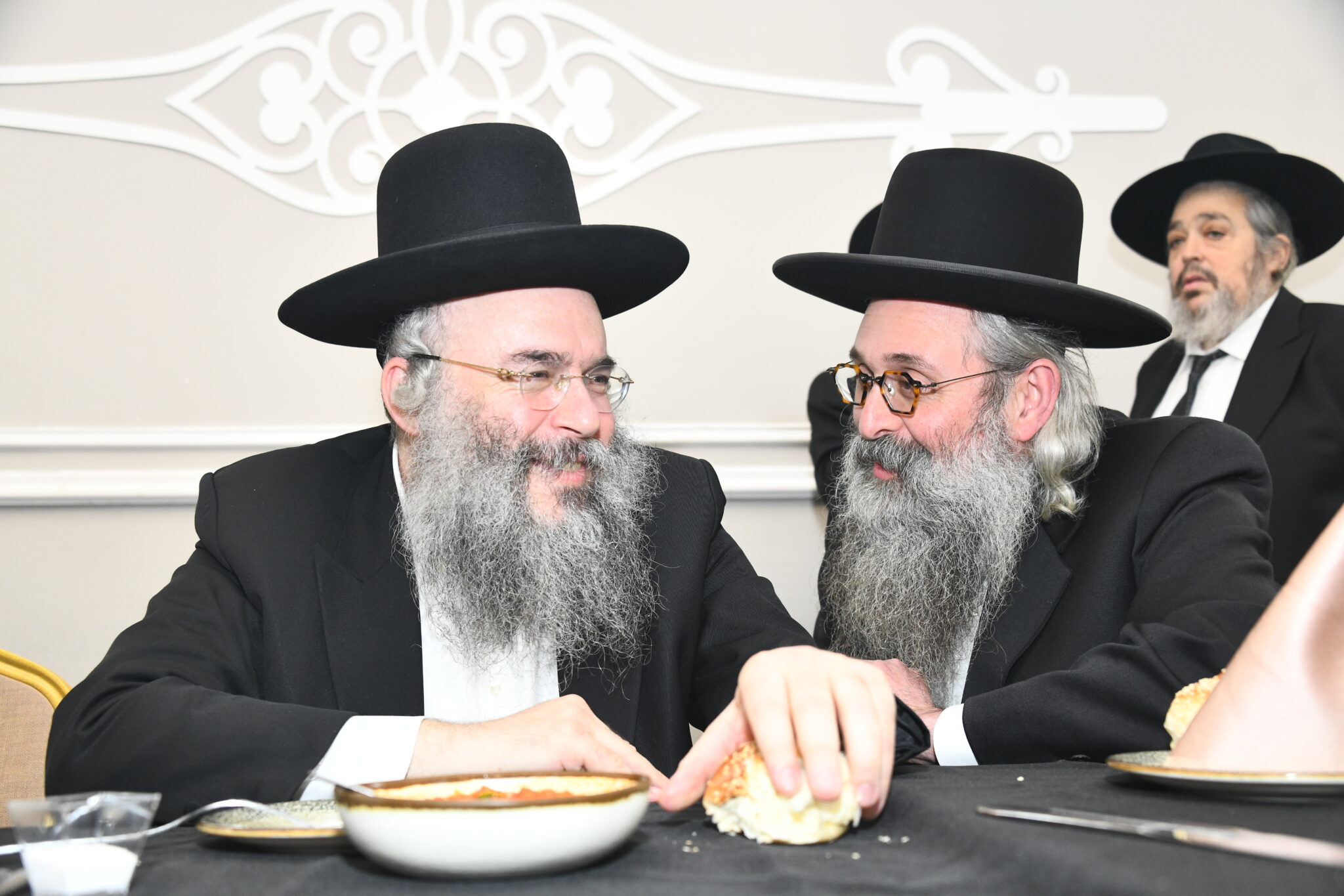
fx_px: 1493
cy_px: 448
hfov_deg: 48.5
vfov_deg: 33.4
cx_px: 672
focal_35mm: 40
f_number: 5
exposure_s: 1/125
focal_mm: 40
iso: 1600
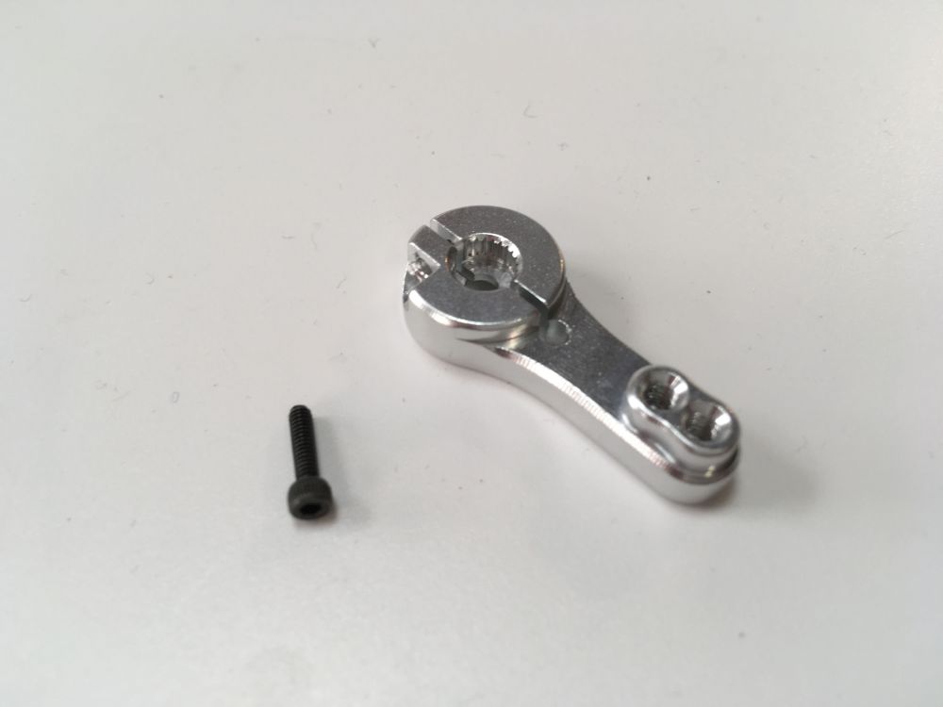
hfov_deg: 61.7
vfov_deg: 48.2
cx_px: 472
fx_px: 790
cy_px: 354
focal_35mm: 29
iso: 25
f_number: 2.2
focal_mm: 4.15
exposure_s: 1/50
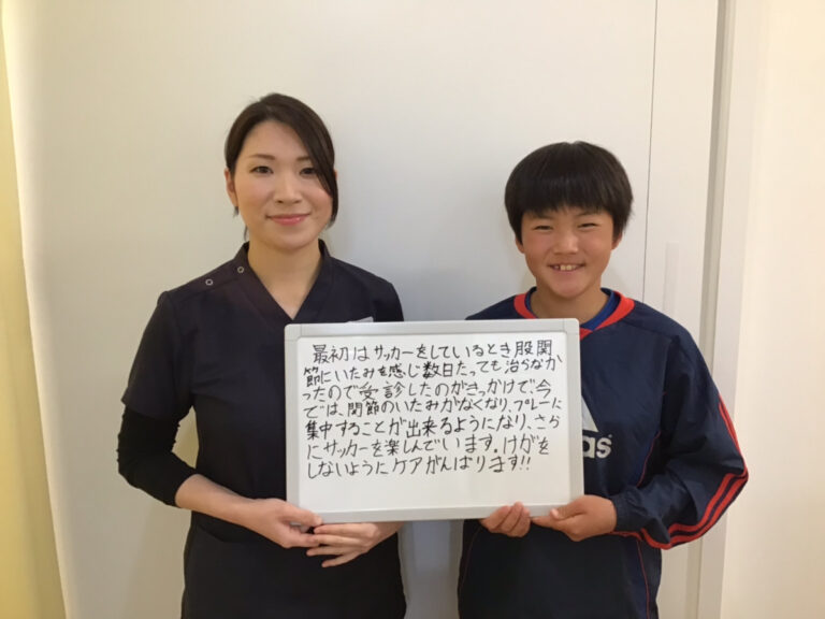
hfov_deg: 58.4
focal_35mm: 31
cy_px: 310
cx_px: 412
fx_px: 739
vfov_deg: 45.4
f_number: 2.4
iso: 80
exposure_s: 1/30
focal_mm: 3.3
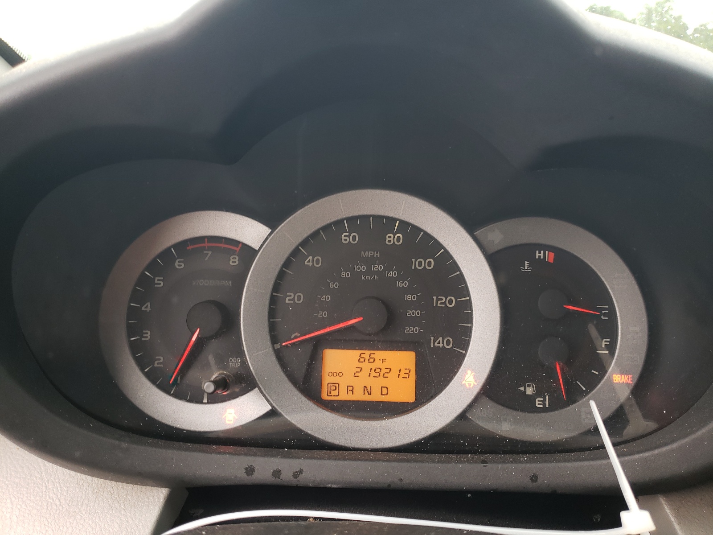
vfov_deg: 53.1
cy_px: 268
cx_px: 356
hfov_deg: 67.3
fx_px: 536
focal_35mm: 26
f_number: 1.5
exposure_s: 1/60.2
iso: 60
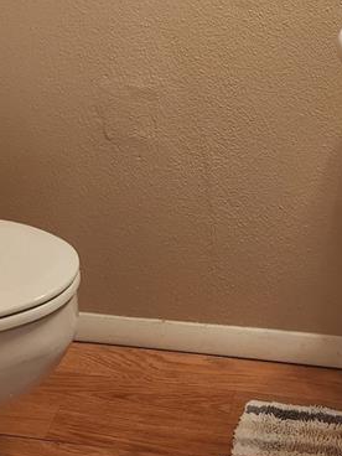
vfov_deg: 24.0
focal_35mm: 75
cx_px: 181
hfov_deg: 19.6
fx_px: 988
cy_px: -72
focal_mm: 5.4
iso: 125
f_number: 1.8
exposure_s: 1/120
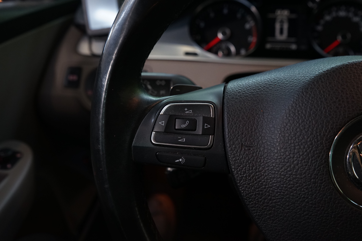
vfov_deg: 40.0
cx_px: 181
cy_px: 120
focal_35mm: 33
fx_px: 332
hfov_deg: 57.2
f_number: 5.6
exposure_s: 1/30
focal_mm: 33
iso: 1600
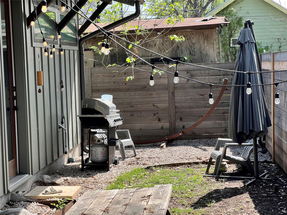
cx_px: 144
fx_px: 638
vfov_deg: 19.1
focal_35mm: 77
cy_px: 108
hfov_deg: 25.3
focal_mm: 9
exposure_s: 1/228
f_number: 2.8
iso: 32
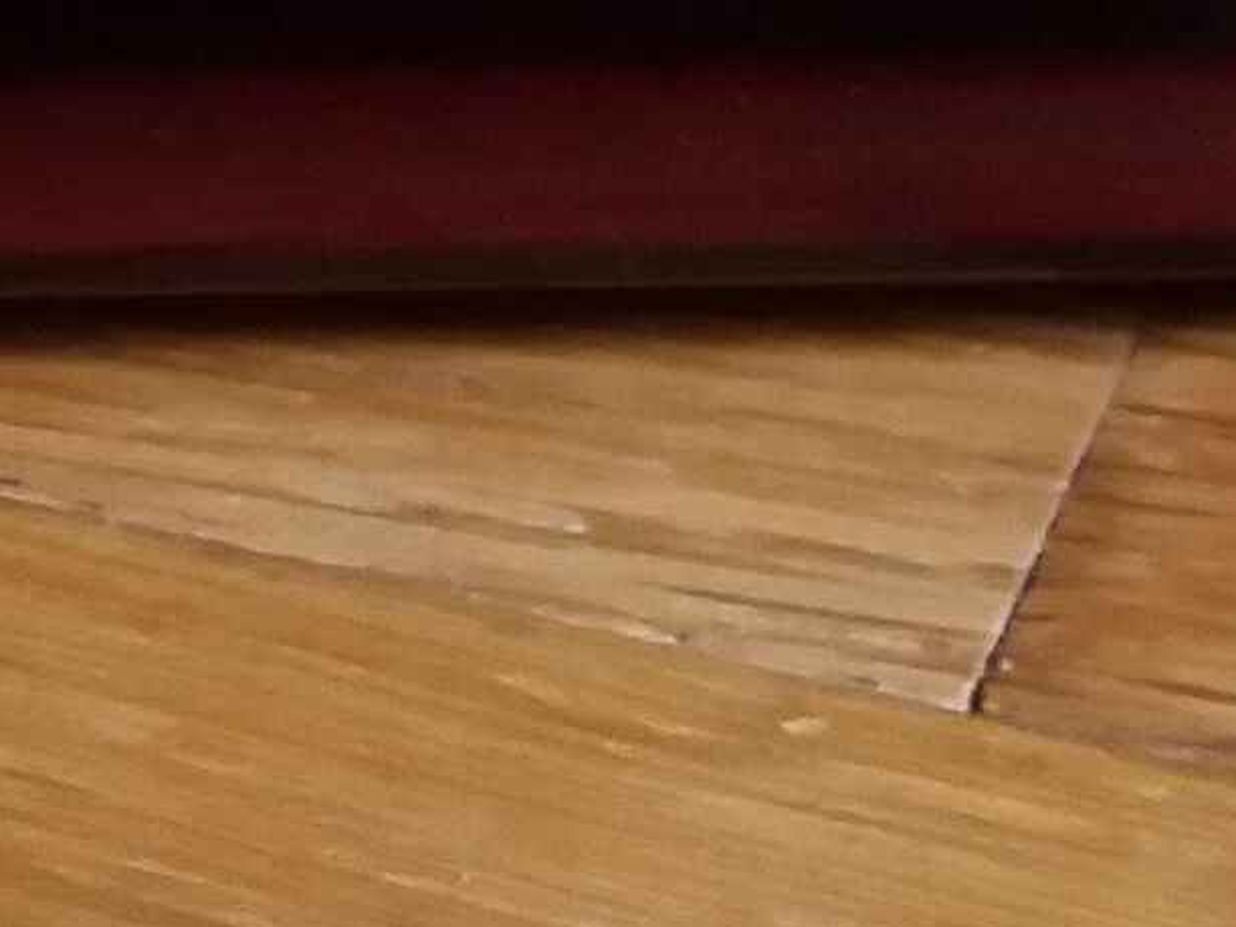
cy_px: -719
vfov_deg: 7.6
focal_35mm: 189
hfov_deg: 10.1
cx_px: -584
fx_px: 6748
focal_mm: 3.7
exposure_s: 1/17
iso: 160
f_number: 1.9
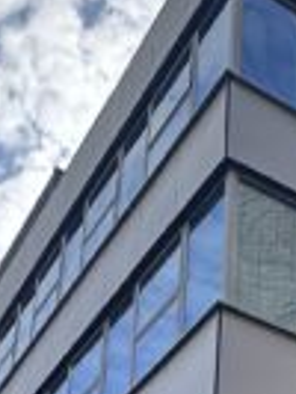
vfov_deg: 20.7
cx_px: 290
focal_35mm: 81
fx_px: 922
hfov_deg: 17.8
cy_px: 584
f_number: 2.2
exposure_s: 1/910
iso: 40
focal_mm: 2.22
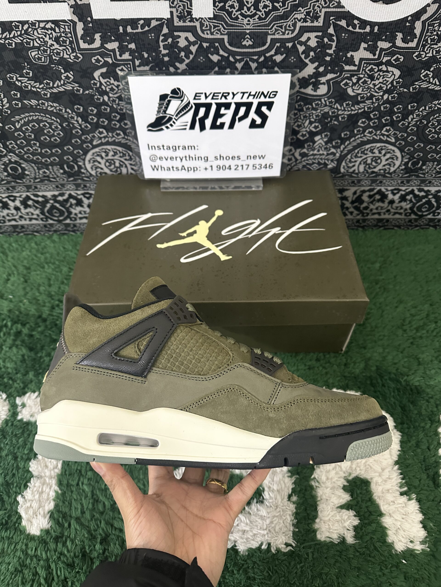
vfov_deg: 71.6
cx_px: 220
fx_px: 408
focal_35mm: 24
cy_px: 294
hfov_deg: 56.8
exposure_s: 1/50
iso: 640
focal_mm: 6.86
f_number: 1.78
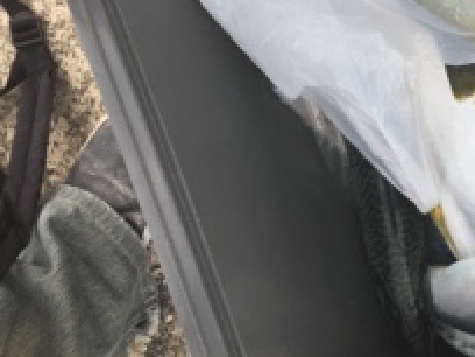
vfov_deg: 25.4
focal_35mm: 57
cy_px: 91
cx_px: 387
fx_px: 782
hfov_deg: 32.8
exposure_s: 1/154
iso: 25
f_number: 2.2
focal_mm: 4.15
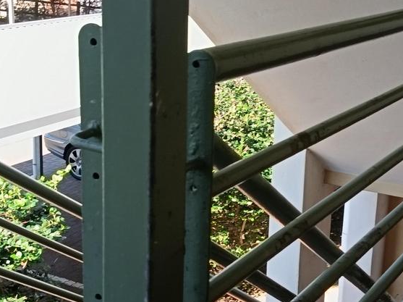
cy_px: 146
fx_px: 803
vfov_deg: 21.3
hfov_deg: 28.2
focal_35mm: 69
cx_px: 212
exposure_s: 1/100
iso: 163
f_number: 1.75
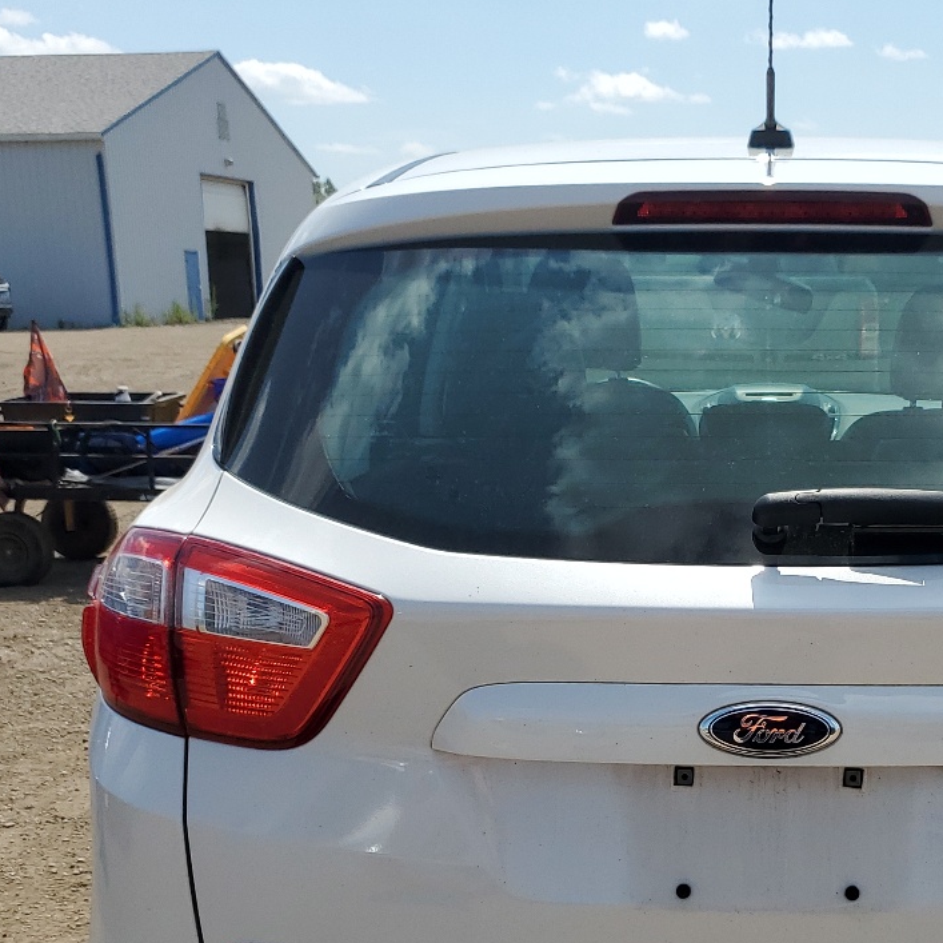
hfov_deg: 32.0
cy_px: 727
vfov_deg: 32.1
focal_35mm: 52
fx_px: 1603
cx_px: 734
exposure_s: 1/5000
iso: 50
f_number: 1.5
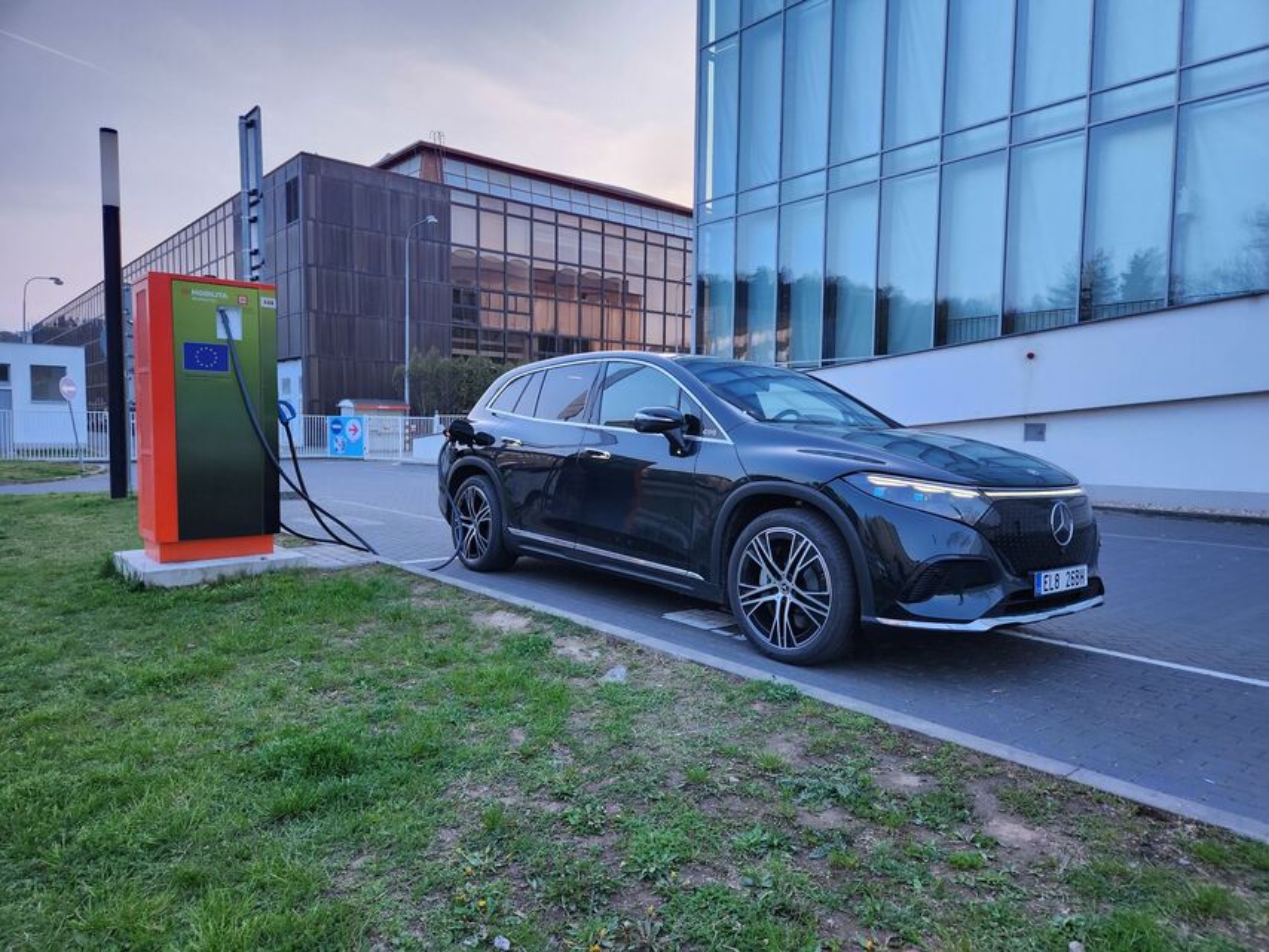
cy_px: 476
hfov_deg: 73.9
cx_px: 634
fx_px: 843
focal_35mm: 23
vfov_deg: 58.9
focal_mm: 5.4
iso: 160
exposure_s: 1/180
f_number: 1.8
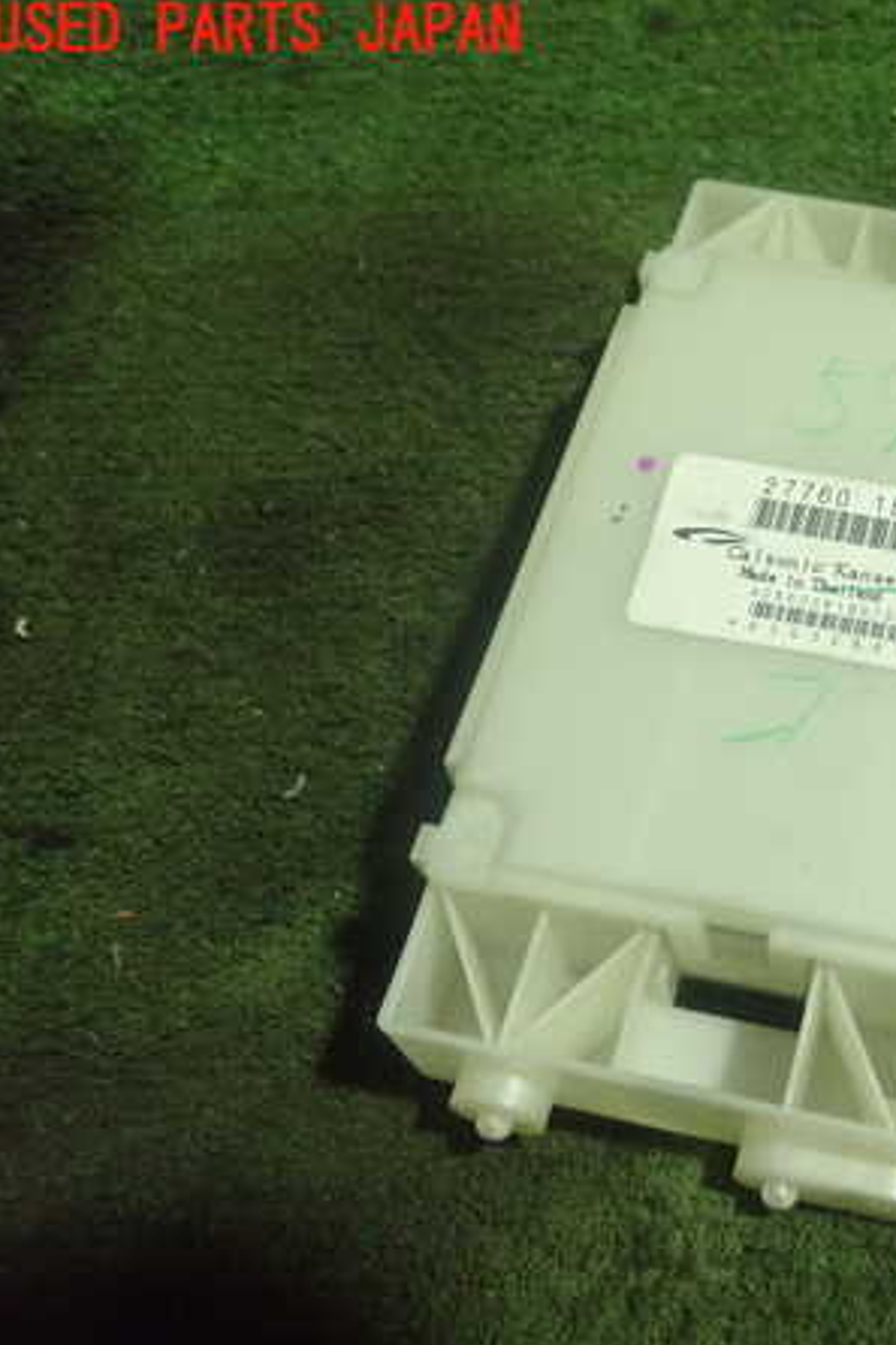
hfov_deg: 29.9
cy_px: 672
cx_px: 878
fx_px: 1569
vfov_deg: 46.4
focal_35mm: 42
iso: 800
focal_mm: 5.5
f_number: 2.3
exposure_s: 1/100
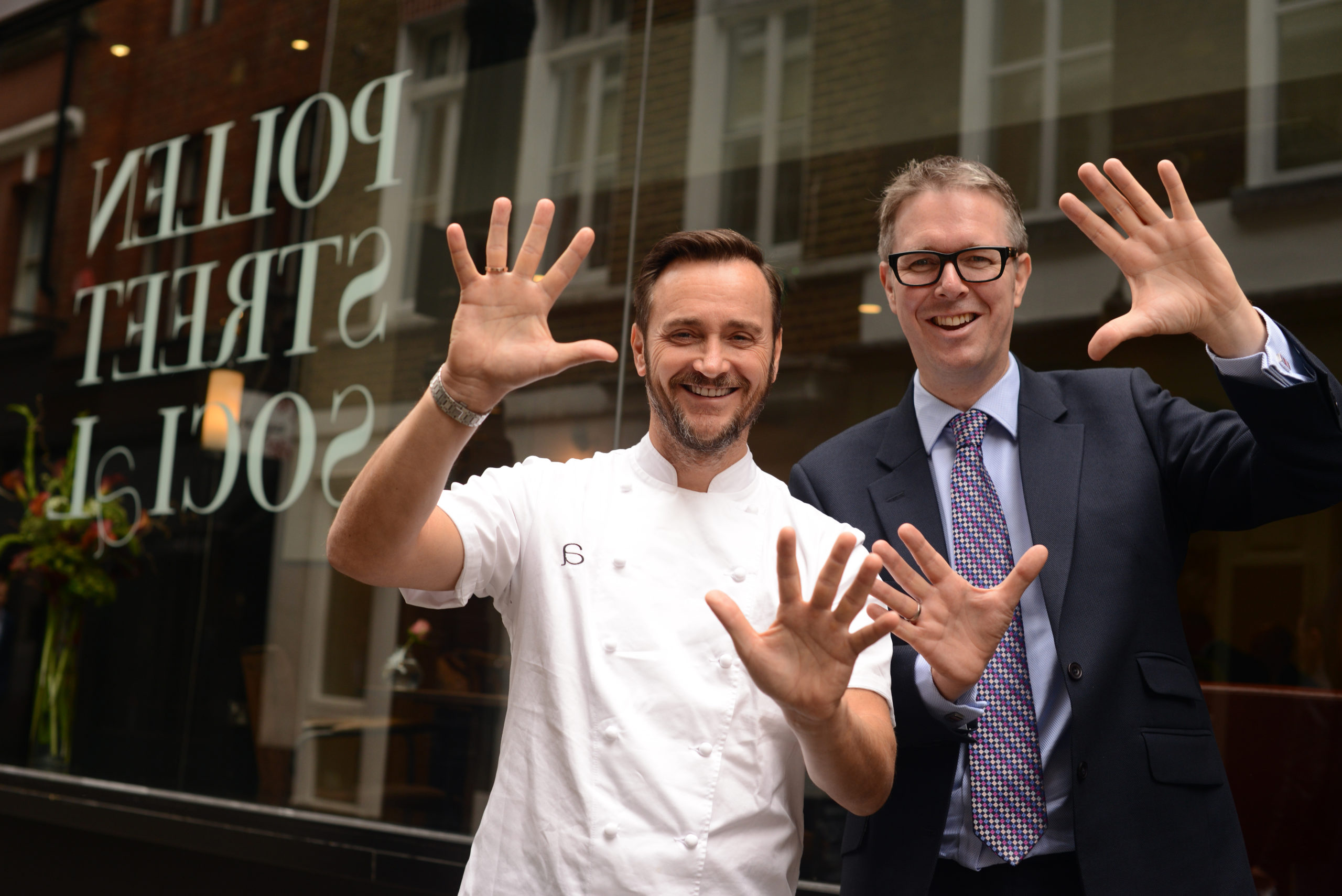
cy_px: 448
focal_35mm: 50
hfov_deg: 39.6
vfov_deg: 27.0
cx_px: 671
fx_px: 1865
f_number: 4
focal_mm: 50
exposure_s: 1/320
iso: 400
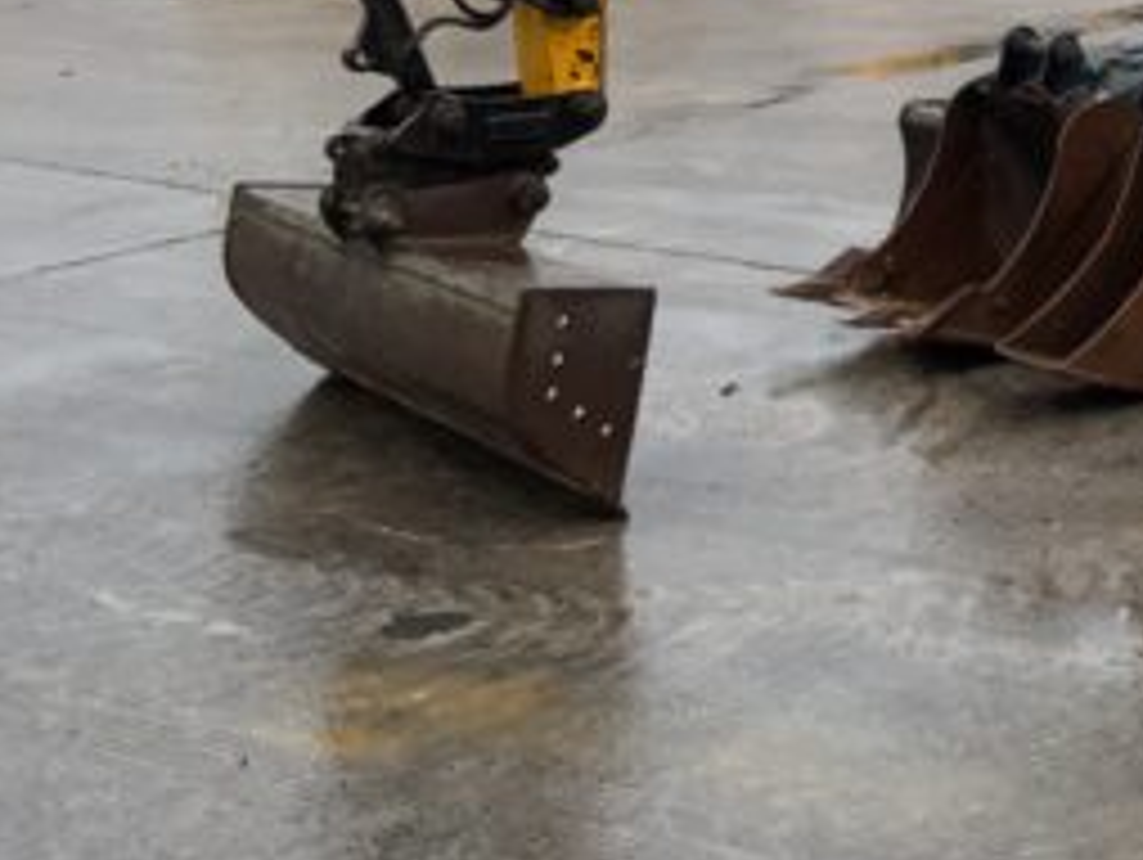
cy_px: -207
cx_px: 1246
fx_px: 2413
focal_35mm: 73
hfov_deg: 24.9
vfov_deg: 18.9
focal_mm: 3
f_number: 1.8
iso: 16
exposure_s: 1/574
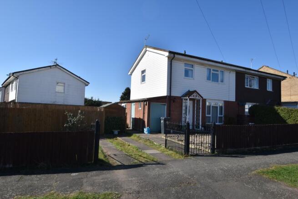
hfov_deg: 81.2
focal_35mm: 21
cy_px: 100
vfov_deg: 59.5
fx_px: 174
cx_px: 149
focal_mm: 14
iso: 100
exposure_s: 1/320
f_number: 9
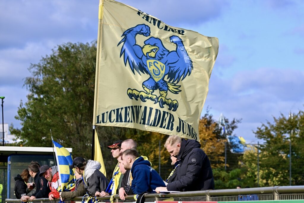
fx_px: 1266
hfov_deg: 13.7
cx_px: 152
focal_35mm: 150
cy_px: 102
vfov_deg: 9.1
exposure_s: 1/1600
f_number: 6.3
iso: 560
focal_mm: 150
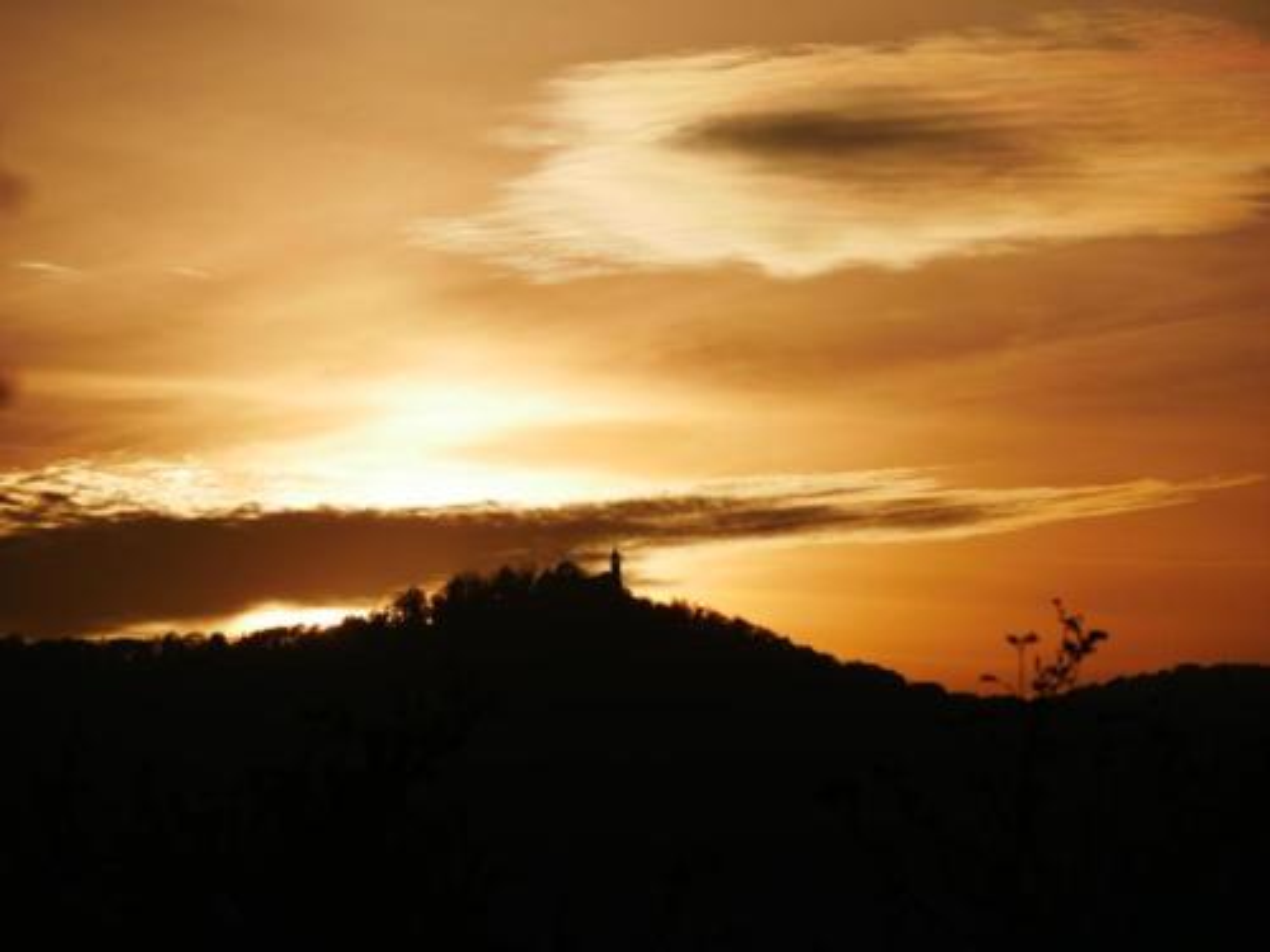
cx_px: 635
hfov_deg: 7.1
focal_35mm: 280
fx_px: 10273
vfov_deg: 5.3
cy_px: 476
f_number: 8
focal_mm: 140
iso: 200
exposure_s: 1/1300
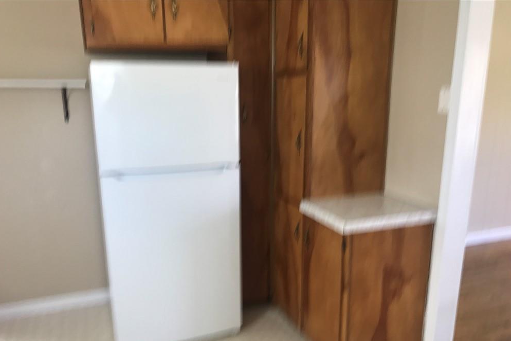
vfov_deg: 43.5
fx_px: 426
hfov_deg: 61.9
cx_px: 251
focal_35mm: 30
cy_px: 197
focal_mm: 3.99
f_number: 1.8
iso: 40
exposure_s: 1/30
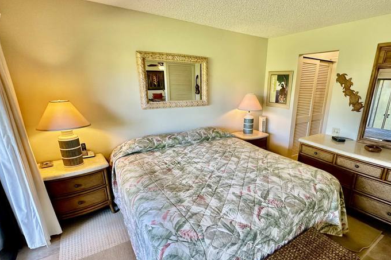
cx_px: 229
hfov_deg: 86.1
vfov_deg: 64.3
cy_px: 144
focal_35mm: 19
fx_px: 206
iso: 160
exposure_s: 1/60
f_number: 2.2
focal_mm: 2.22
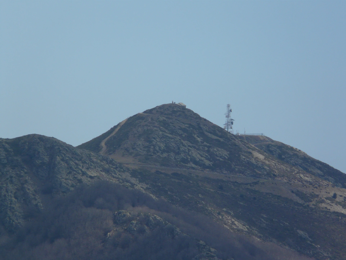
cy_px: 130
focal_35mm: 504
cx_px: 173
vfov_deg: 3.0
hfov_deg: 3.9
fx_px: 5038
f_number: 7.1
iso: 100
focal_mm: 82.8
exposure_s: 1/500
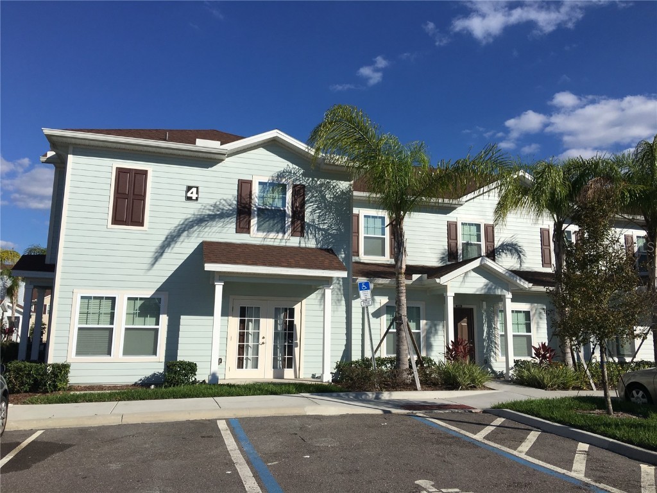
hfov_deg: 61.7
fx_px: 550
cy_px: 246
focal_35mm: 29
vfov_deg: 48.2
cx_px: 328
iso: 25
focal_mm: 4.15
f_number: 2.2
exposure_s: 1/3205
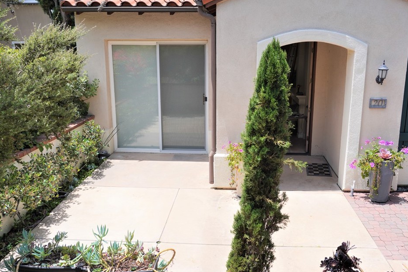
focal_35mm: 35
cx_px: 213
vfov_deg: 38.3
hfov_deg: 55.0
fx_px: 392
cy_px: 142
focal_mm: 21
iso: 100
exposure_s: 1/400
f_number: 6.3
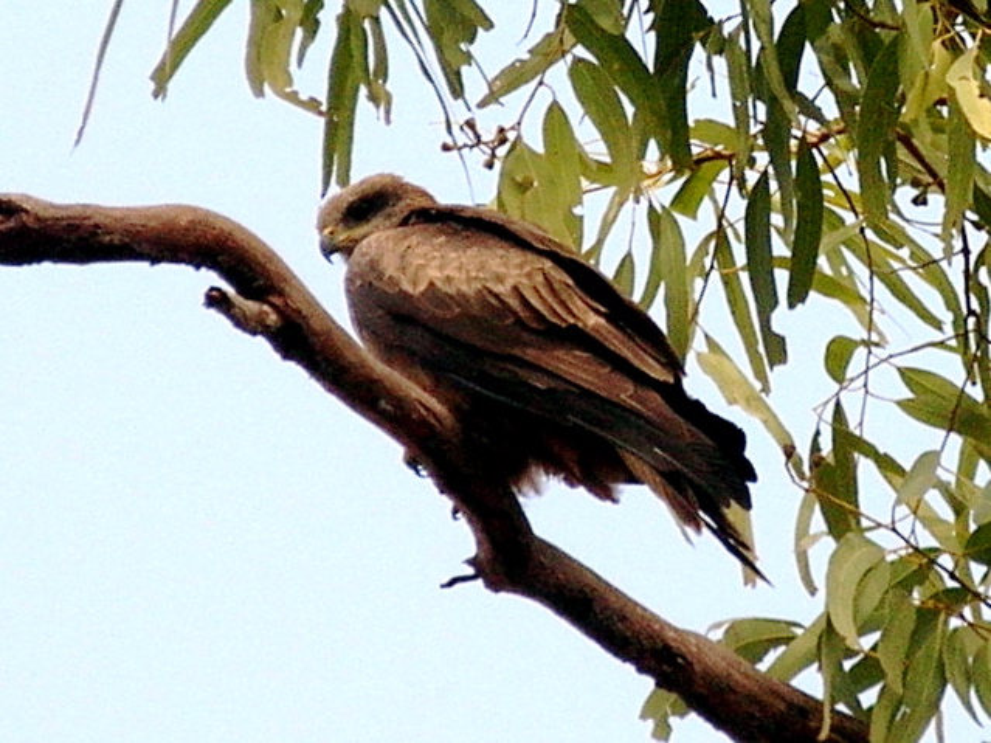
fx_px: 8673
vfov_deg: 4.9
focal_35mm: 303
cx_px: 496
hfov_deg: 6.5
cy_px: 372
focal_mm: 50
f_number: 4.4
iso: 50
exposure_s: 1/303
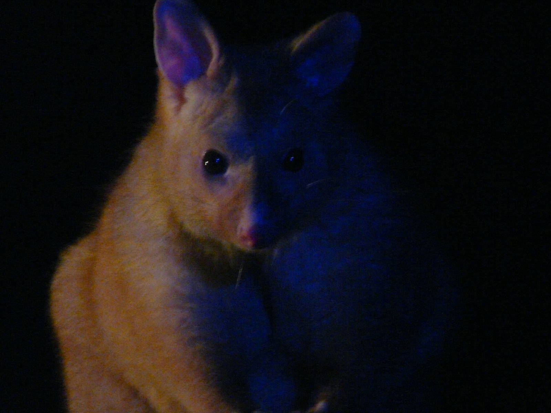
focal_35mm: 289
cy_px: 206
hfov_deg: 6.9
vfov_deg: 5.1
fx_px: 4600
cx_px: 276
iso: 800
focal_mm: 47.5
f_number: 3.6
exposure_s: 1/8
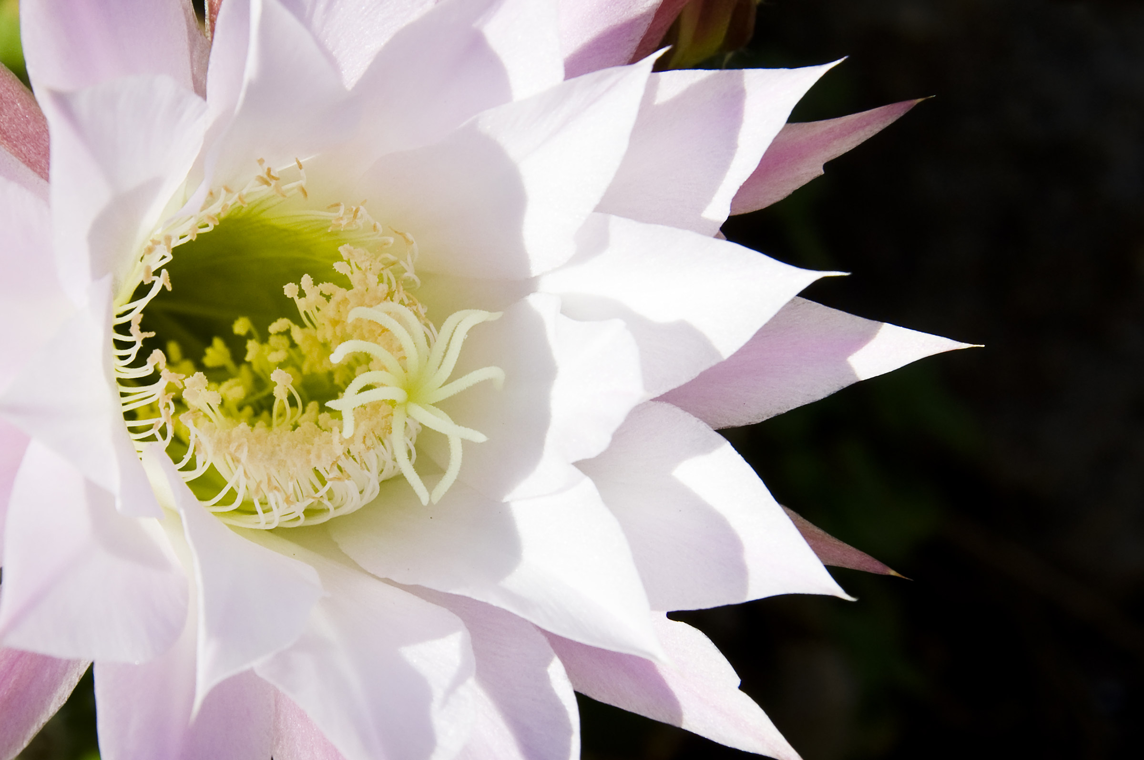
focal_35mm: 93
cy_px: 380
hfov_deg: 21.9
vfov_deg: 14.7
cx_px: 572
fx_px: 2952
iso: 200
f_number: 11
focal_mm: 62
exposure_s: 1/250
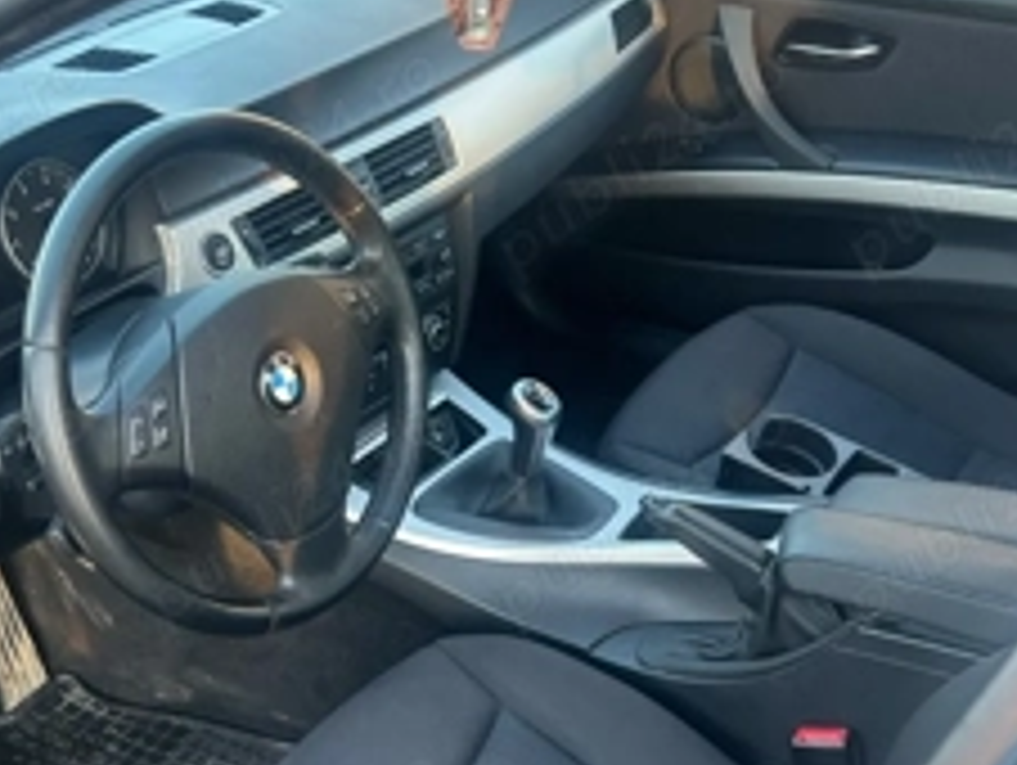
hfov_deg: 40.9
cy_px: 567
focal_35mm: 46
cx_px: 382
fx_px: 1353
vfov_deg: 31.1
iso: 125
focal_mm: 5.7
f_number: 1.5
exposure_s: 1/95
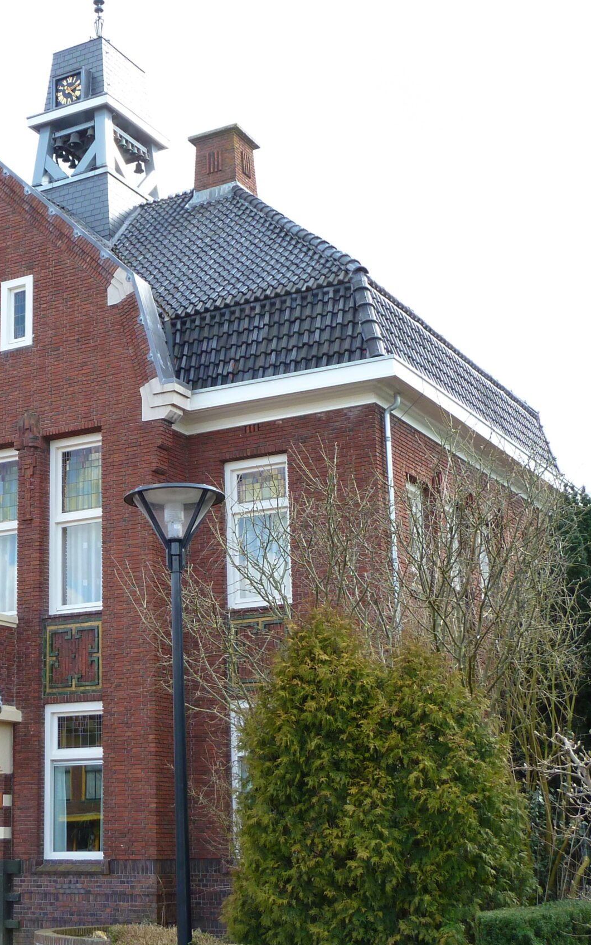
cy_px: 491
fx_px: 1443
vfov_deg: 36.3
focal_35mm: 56
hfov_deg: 22.8
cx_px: 113
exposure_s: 1/125
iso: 100
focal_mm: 5.7
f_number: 4
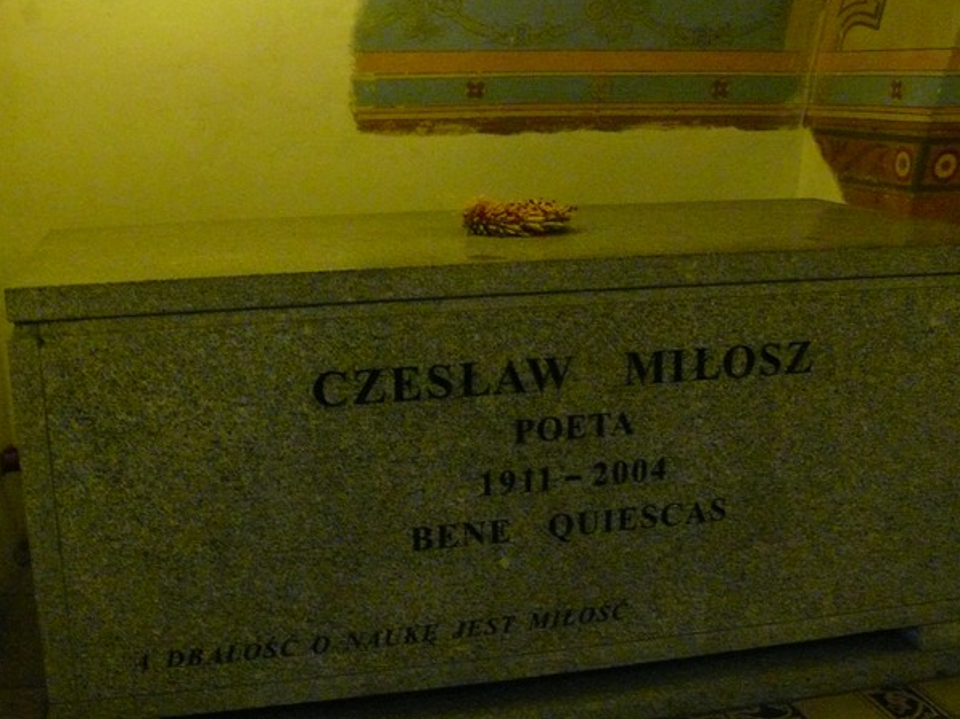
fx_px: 1220
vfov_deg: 32.8
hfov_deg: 42.9
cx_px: 447
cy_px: 405
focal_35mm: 44
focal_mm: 7.4
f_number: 2.8
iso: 800
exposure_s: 1/13
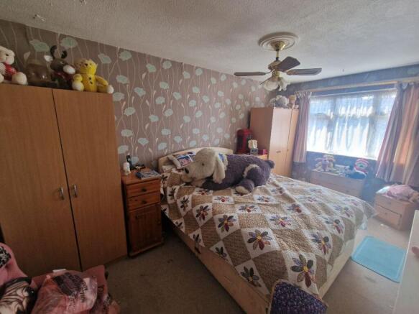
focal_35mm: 13
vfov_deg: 89.9
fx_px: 157
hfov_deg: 106.2
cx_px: 210
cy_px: 157
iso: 125
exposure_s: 1/50
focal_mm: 2.2
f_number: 2.2
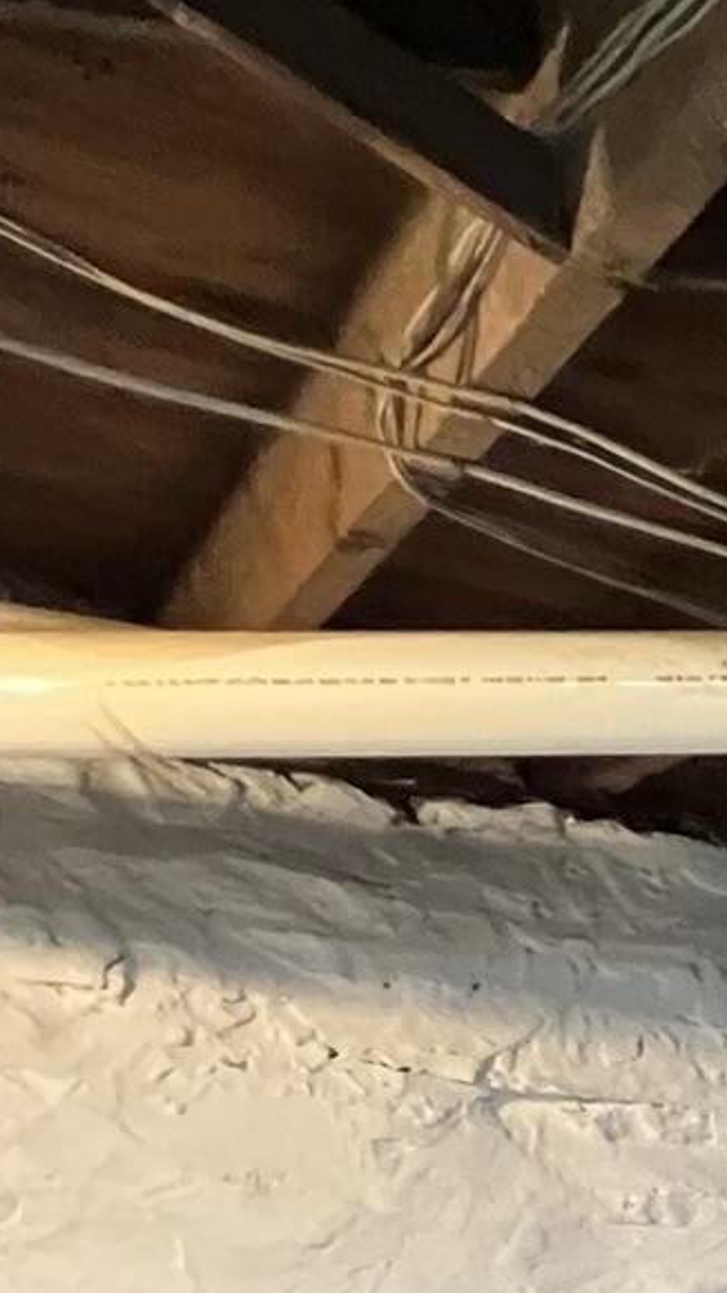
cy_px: 1632
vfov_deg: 32.4
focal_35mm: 50
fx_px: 1715
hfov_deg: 13.8
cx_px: 1864
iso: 800
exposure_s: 1/60
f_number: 1.8
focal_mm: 1.57
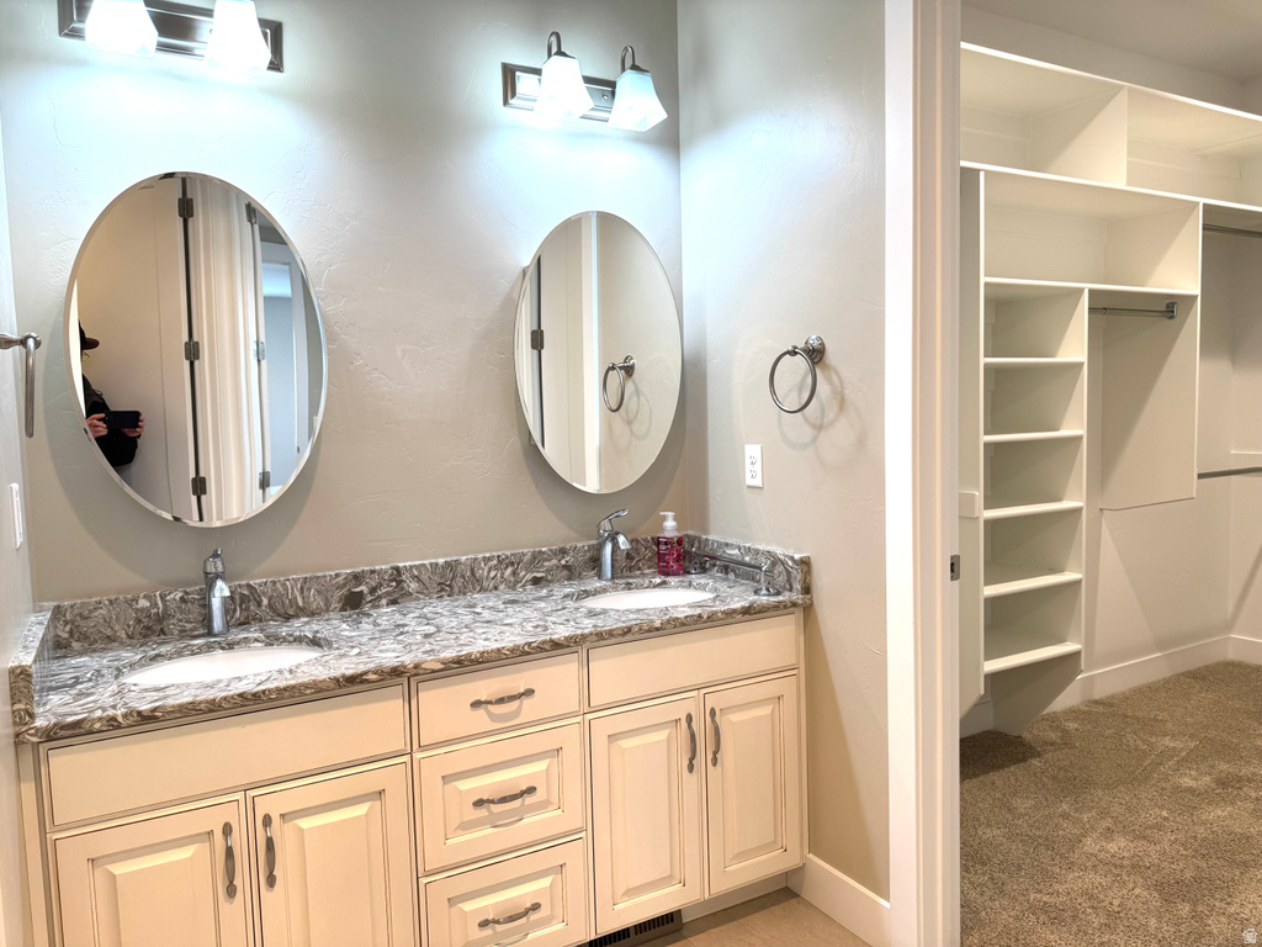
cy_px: 474
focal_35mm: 24
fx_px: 875
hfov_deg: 71.6
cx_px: 631
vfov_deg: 56.8
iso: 80
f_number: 1.78
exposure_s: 1/120
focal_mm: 6.76
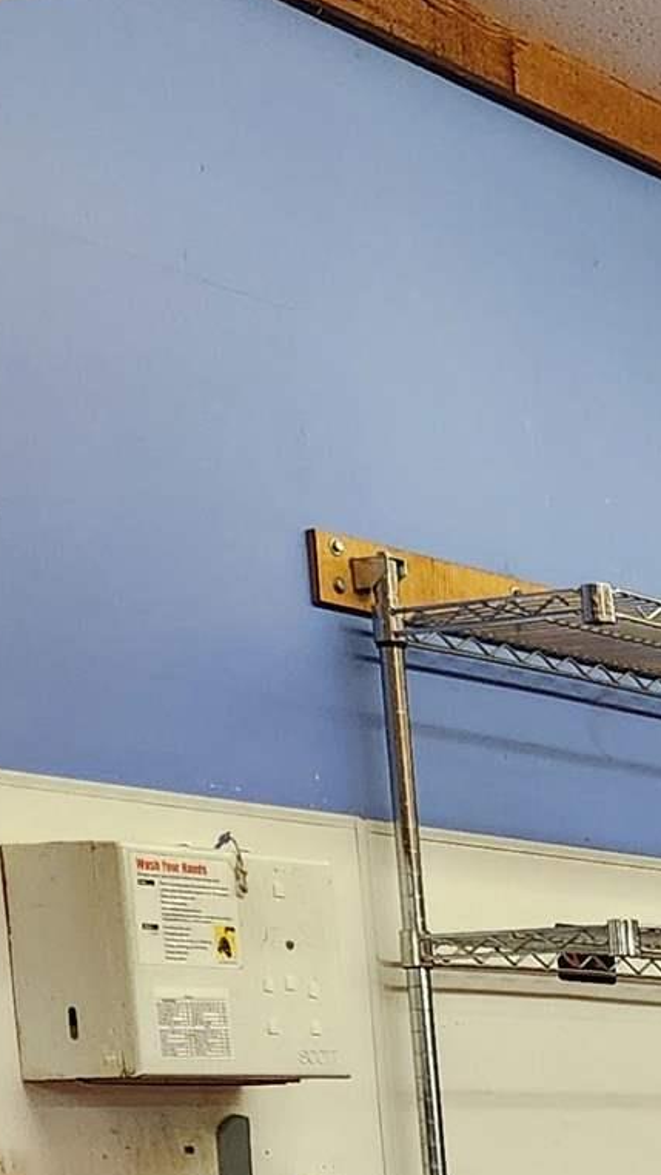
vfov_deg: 19.6
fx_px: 3145
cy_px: 1494
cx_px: 1678
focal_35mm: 101
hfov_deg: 10.2
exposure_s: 1/120
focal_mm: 5.4
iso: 500
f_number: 1.8
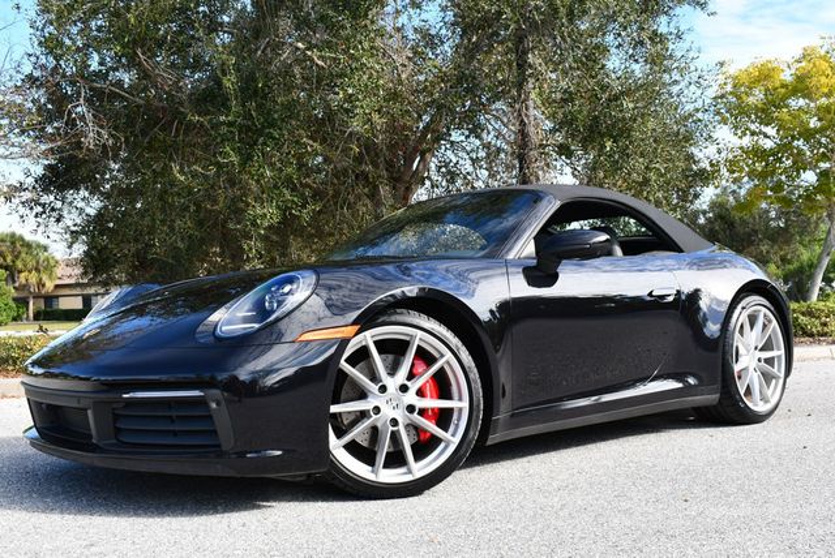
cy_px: 279
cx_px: 418
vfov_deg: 36.9
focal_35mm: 36
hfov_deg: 53.1
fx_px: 836
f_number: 6.3
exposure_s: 1/250
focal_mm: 18
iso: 200
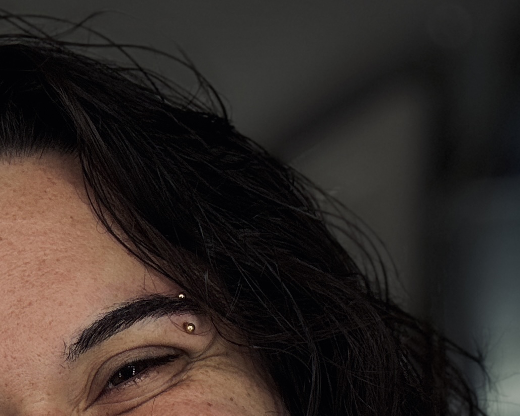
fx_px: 1354
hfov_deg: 21.5
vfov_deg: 16.0
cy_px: 617
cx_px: 100
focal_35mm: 88
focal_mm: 2.69
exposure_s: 1/60
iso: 40
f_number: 1.9
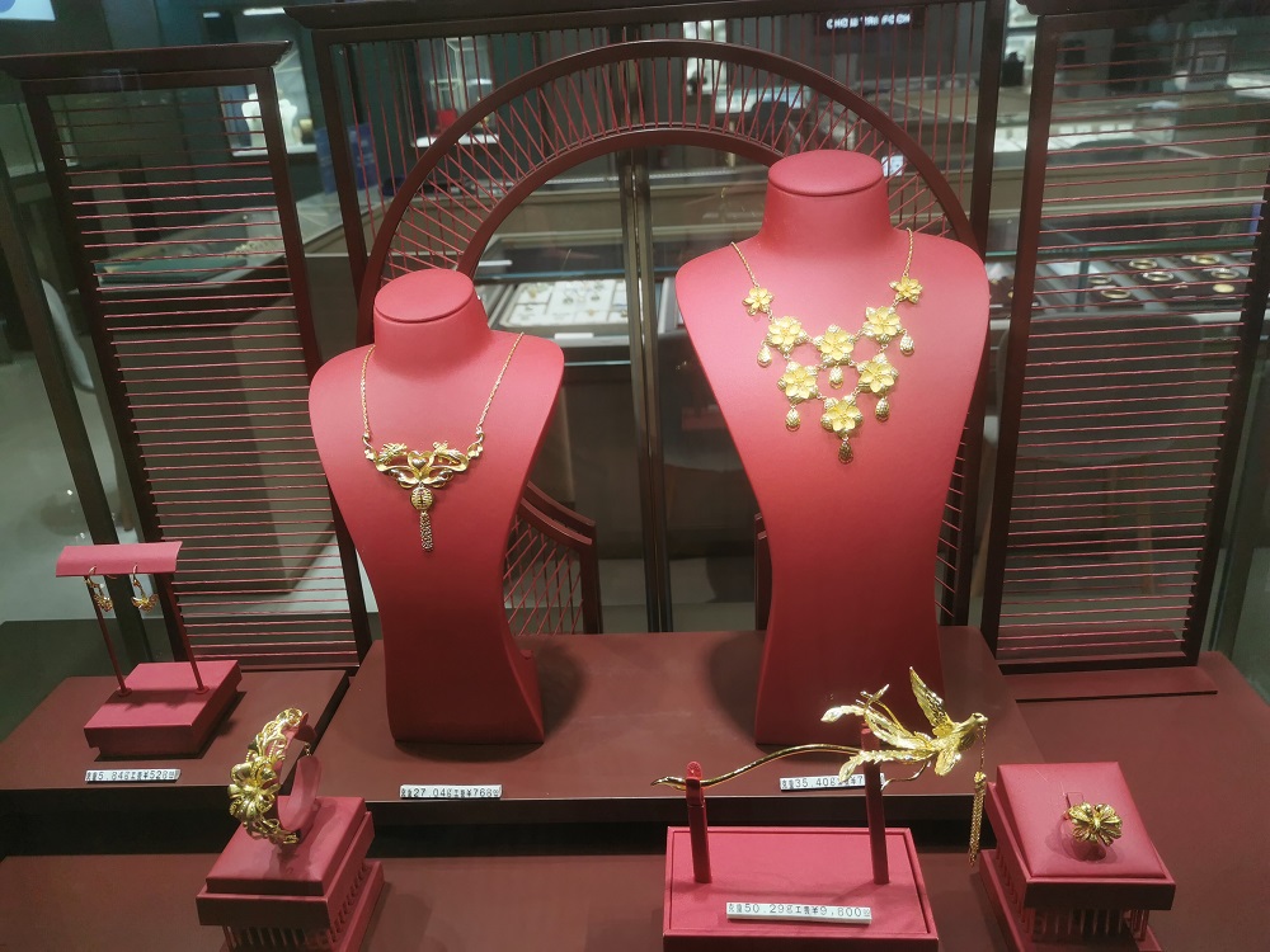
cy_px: 476
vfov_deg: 51.4
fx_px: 991
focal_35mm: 27
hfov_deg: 65.3
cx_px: 635
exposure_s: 1/715
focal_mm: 5.58
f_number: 1.8
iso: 50
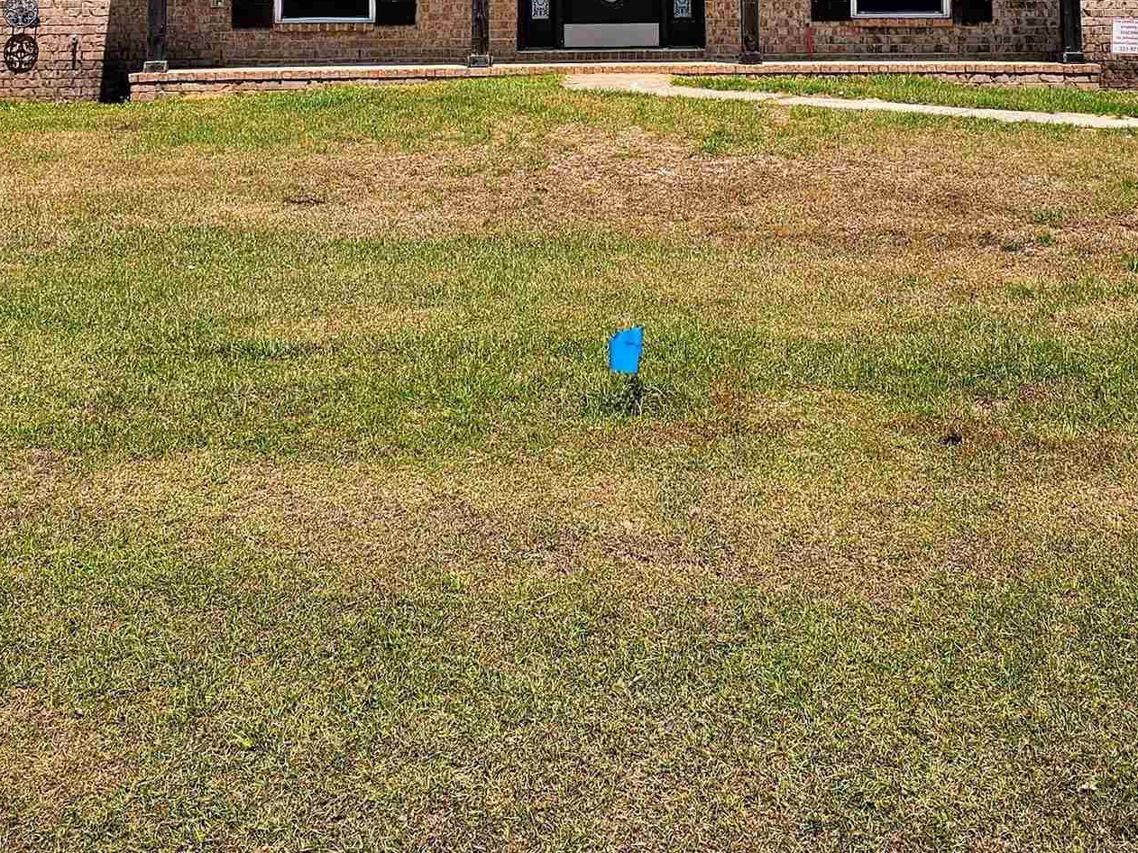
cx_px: 630
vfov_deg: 24.0
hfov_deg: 34.3
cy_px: -142
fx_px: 1841
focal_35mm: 56
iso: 12
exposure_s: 1/1789
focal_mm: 6.3
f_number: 1.7
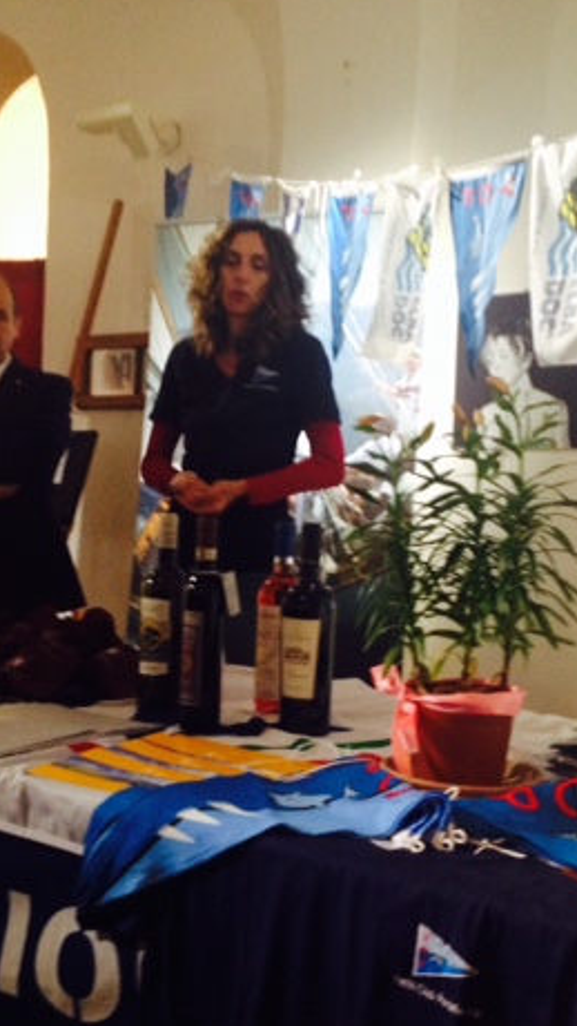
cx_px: 247
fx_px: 1441
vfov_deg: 39.2
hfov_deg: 22.6
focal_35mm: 53
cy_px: 520
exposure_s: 1/20
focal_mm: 4.28
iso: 160
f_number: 2.4
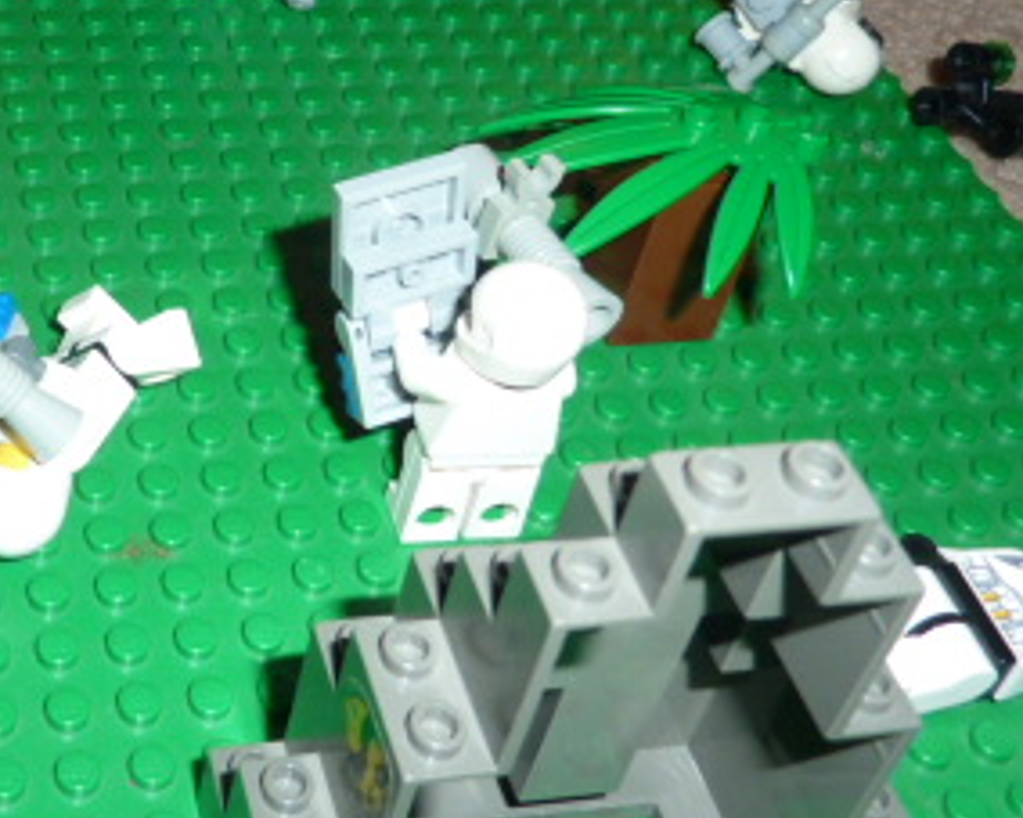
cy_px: 270
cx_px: 115
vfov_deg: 27.4
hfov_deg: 32.6
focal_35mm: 55
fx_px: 1665
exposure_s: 1/30
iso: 100
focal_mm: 4.1
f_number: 3.3
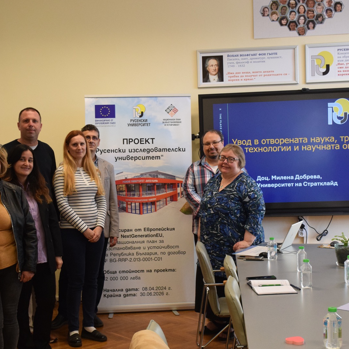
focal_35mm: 57
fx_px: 650
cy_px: 188
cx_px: 157
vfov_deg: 30.0
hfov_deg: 30.0
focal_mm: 26
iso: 1600
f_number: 5.6
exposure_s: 1/160
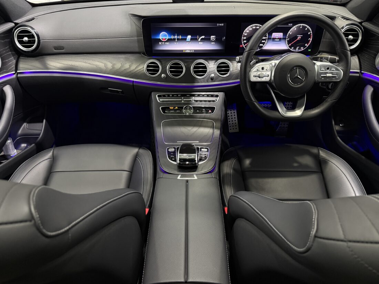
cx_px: 190
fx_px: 263
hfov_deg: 71.6
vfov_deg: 56.8
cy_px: 142
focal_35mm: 24
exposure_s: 1/56
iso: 500
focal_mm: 6.76
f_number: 1.78
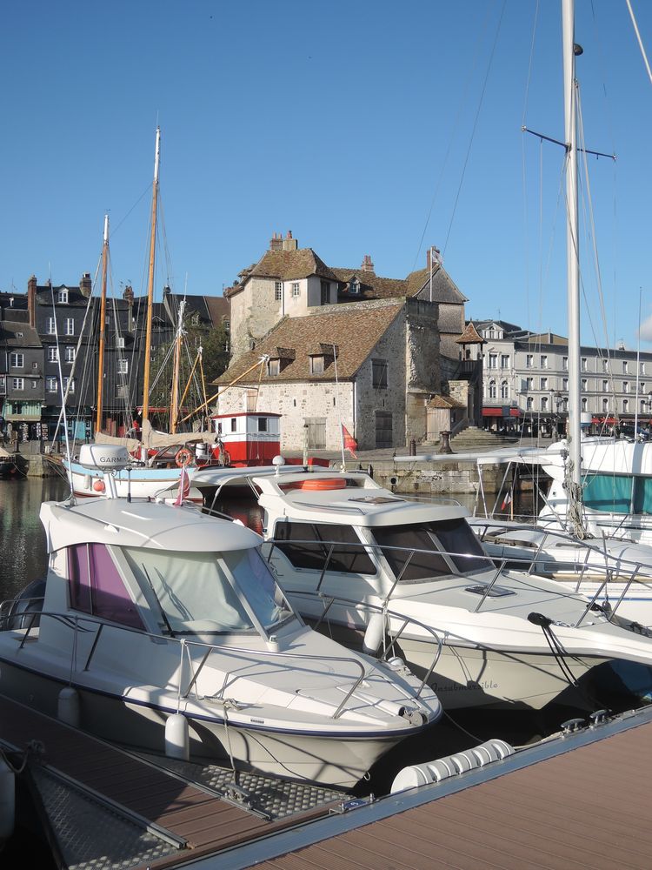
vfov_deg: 46.8
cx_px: 326
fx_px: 1005
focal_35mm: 40
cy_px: 435
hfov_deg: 36.0
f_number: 3.5
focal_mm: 8.6
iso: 80
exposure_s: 1/160
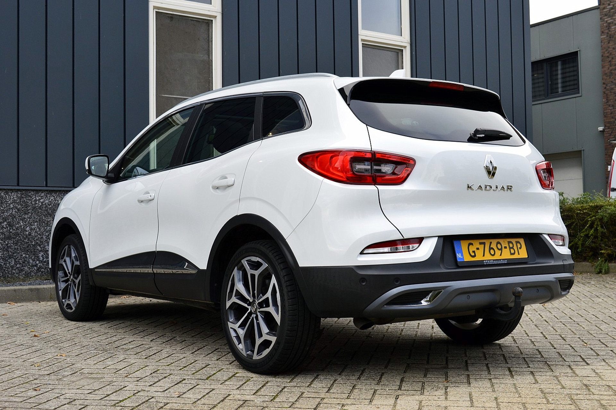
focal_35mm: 46
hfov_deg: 42.3
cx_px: 308
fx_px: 796
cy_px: 205
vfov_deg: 28.9
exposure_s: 1/80
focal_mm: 31
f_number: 8
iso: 400
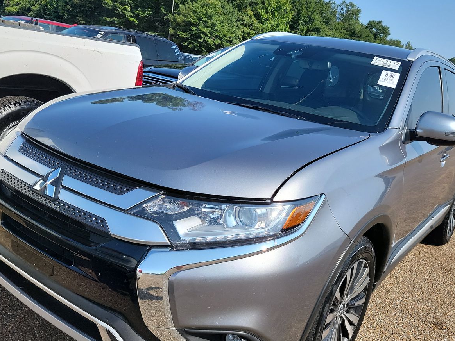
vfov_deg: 42.8
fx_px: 434
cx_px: 259
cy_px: 145
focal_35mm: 33
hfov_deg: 55.2
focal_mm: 6.7
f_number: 1.8
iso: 50
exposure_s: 1/779
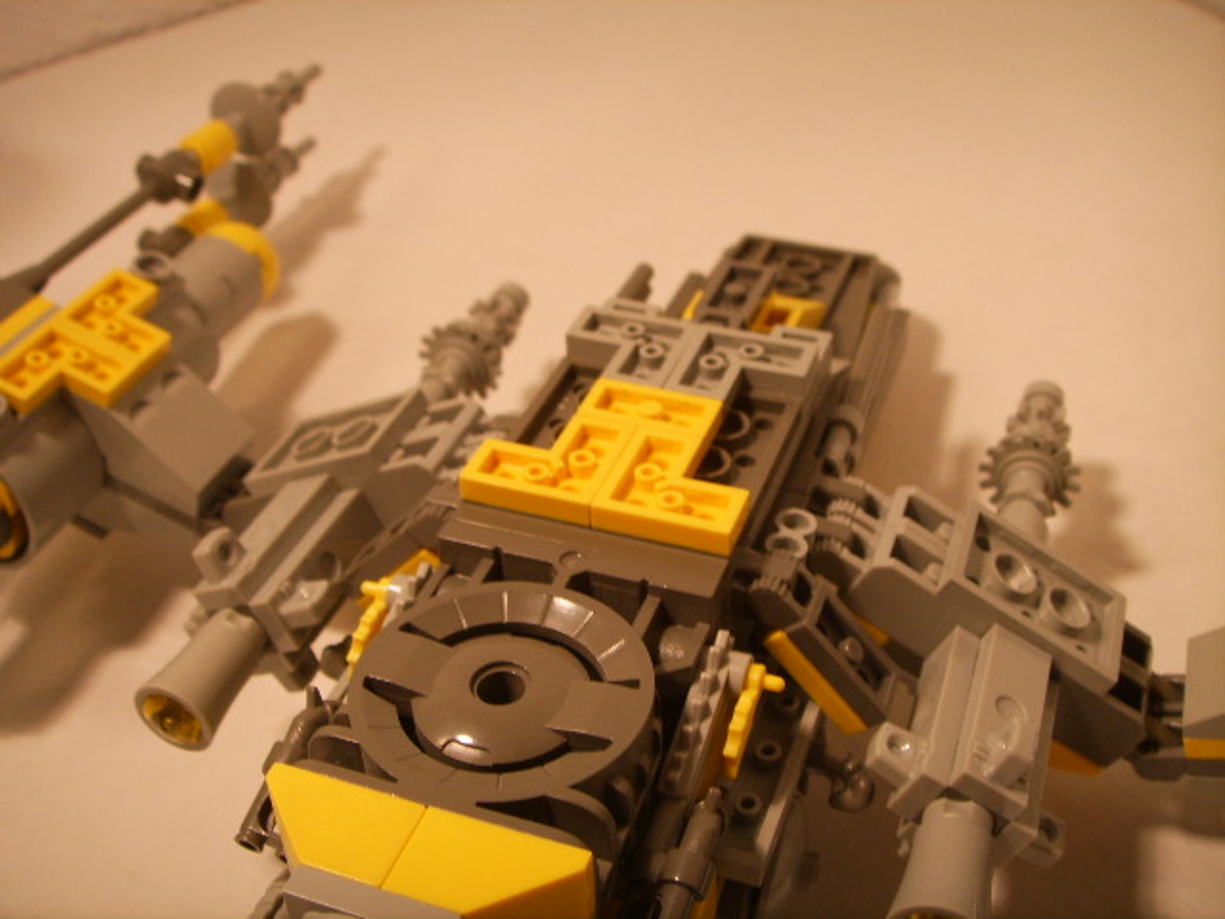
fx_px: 1380
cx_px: 612
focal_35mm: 39
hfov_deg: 47.9
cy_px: 460
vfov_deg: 36.8
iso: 63
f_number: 3.5
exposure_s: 1/15
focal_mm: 6.6
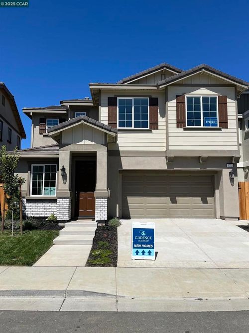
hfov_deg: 53.0
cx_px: 124
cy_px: 166
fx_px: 249
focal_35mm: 26
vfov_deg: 67.3
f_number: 1.6
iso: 50
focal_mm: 5.1
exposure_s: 1/5556
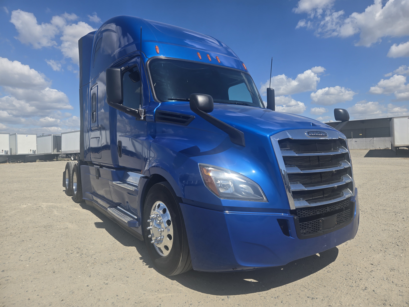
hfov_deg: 73.9
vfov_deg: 58.9
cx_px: 204
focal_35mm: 23
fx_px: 272
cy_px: 154
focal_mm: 5.4
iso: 25
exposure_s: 1/2679
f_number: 1.8
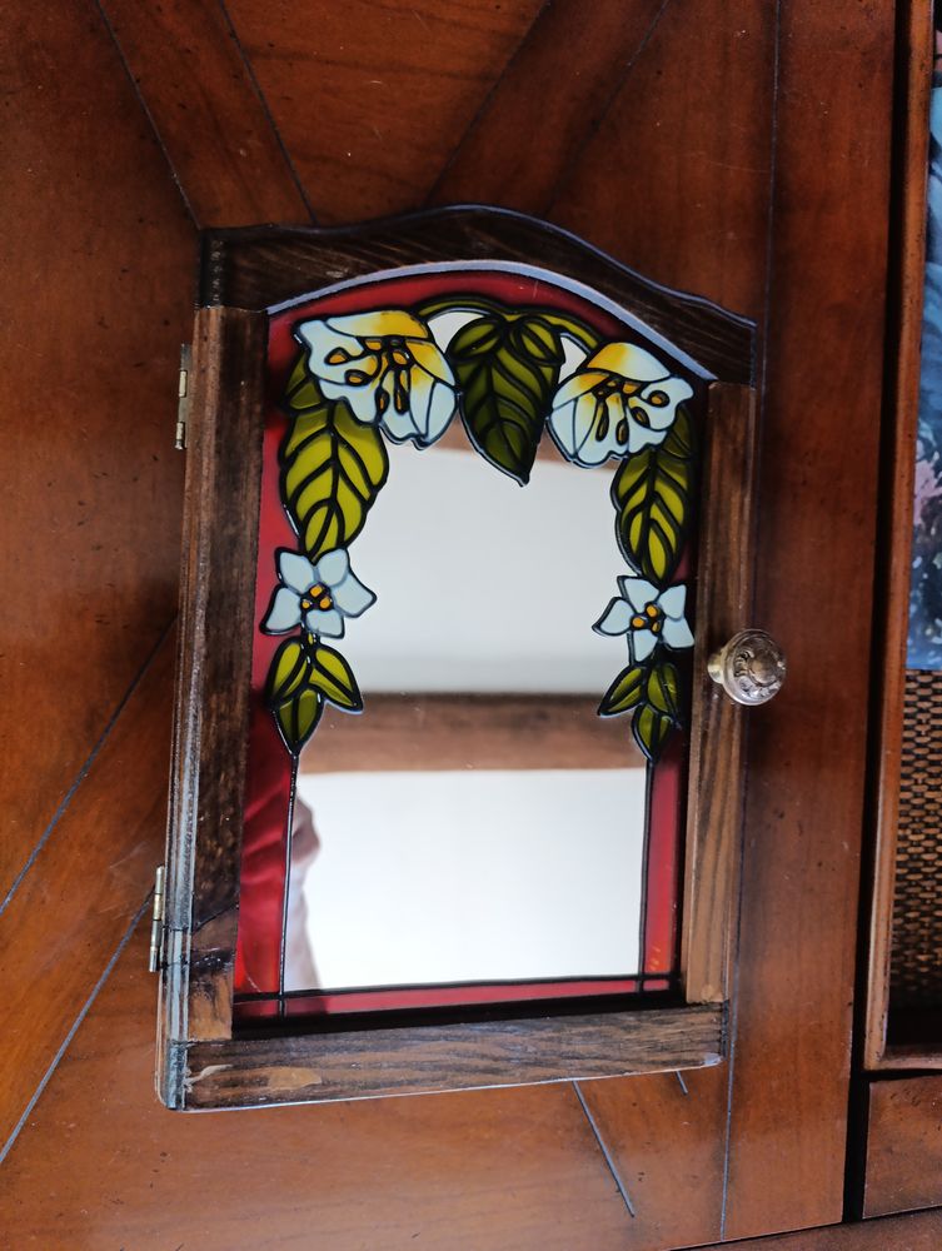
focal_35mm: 23
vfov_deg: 73.8
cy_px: 626
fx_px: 832
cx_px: 471
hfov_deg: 59.0
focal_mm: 6.14
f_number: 1.6
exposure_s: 1/100
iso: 1000
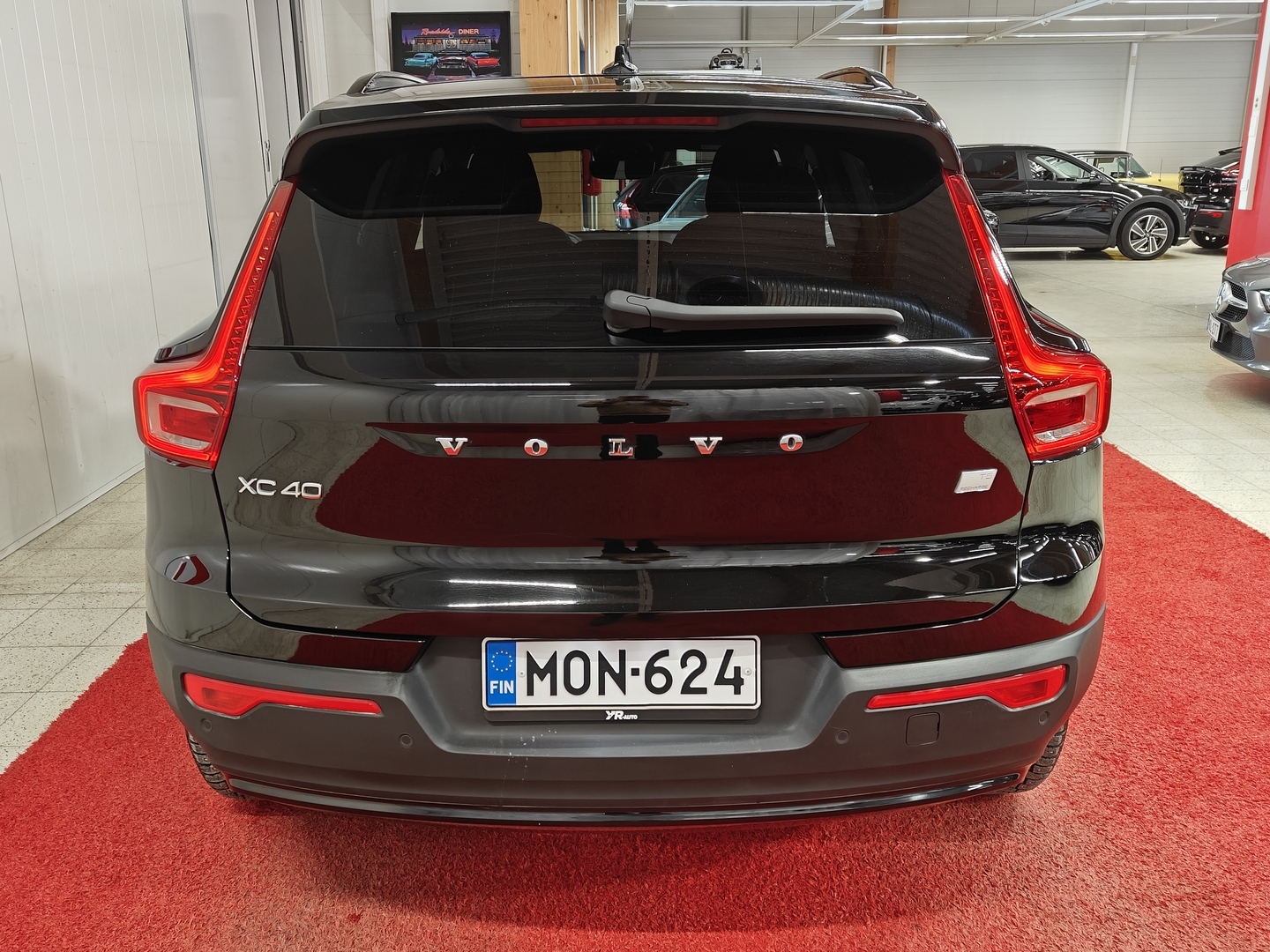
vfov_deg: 46.8
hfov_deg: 60.0
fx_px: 1101
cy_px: 476
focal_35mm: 30
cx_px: 635
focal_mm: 5.59
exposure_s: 1/50
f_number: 1.8
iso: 100
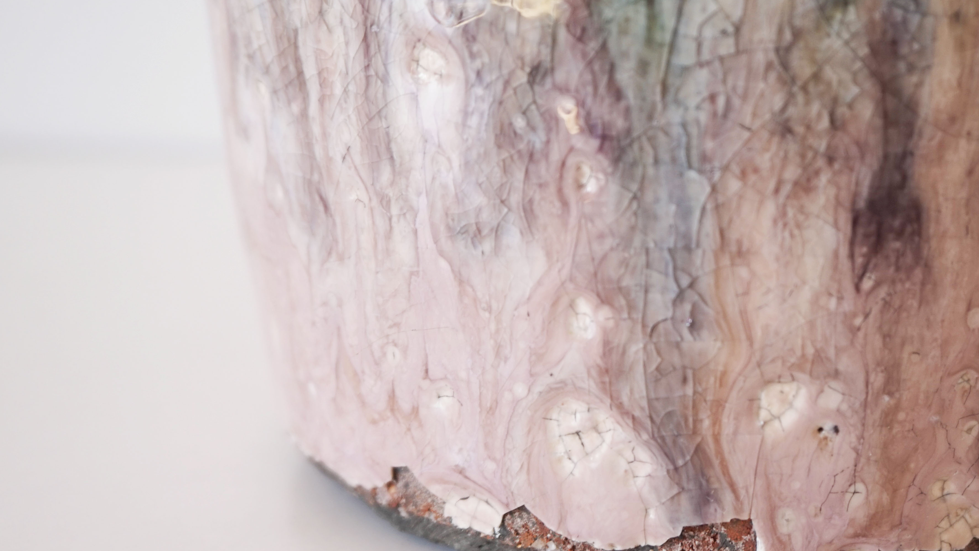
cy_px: 302
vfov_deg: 19.1
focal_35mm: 63
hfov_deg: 32.9
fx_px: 1635
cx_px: 695
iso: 125
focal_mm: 26
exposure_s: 1/60
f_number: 4.5
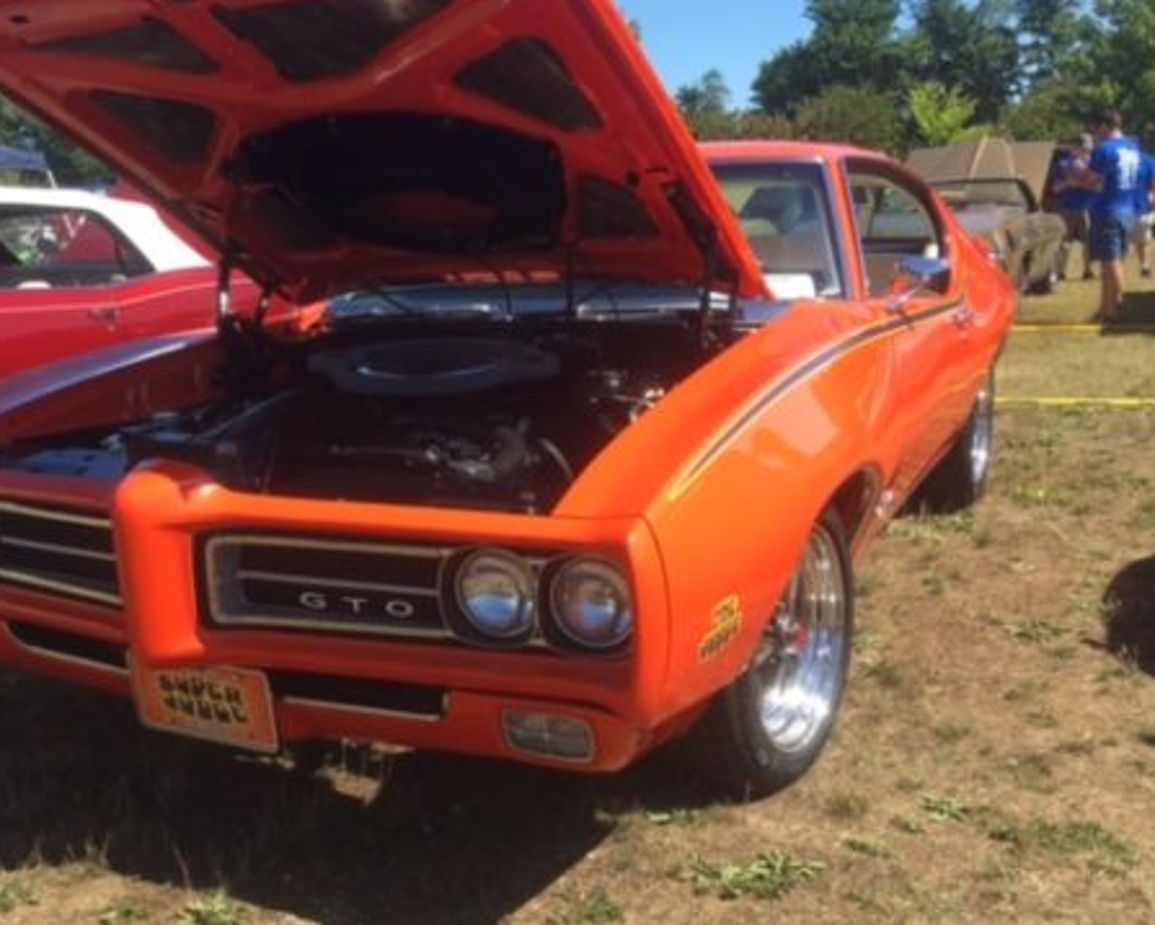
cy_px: 522
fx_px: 1300
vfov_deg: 39.1
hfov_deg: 47.5
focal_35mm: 38
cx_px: 429
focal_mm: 4.15
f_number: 2.2
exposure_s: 1/549
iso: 25
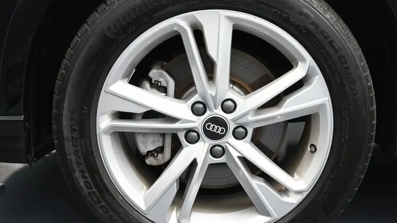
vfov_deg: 22.3
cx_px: 222
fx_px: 565
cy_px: 112
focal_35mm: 54
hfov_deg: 38.6
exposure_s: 1/125
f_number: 4.2
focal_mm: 25
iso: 720
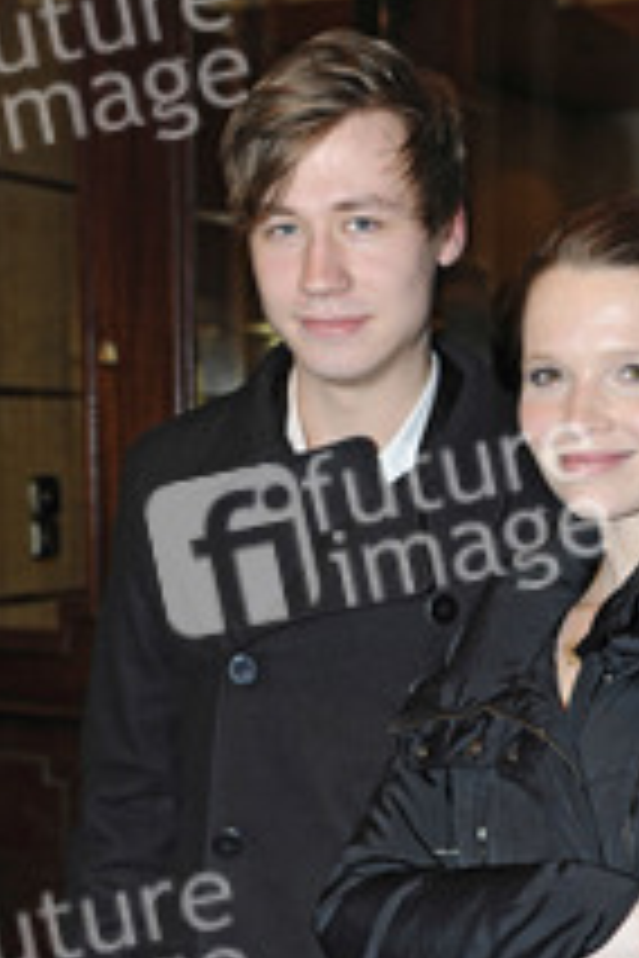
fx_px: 1997
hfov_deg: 18.0
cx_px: 508
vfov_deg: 26.5
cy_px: 756
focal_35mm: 75
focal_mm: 40
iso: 1250
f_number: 4.5
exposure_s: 1/40
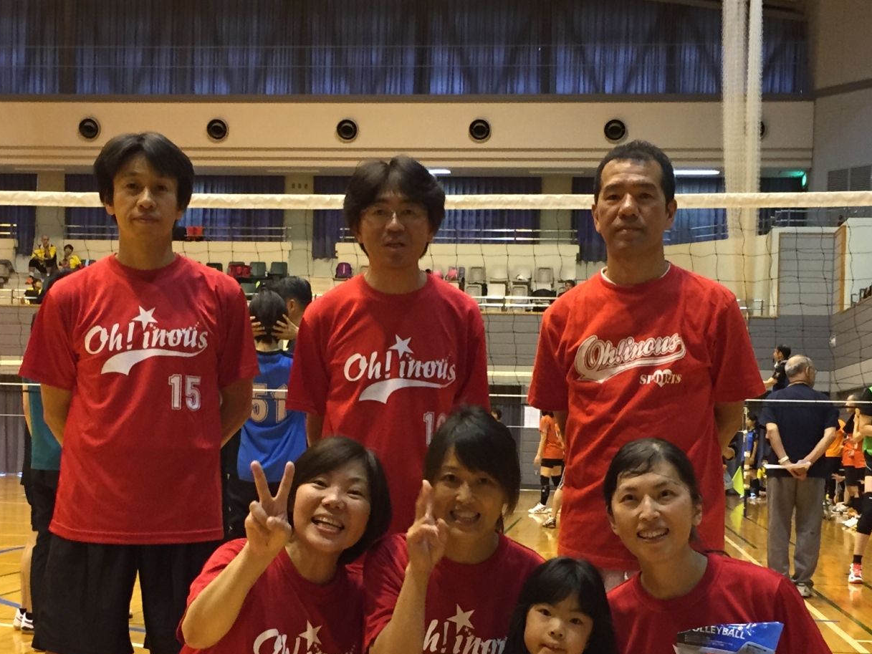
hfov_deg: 31.7
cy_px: 447
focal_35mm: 61
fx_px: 1537
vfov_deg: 23.9
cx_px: 413
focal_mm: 4.15
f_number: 2.2
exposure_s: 1/30
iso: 160
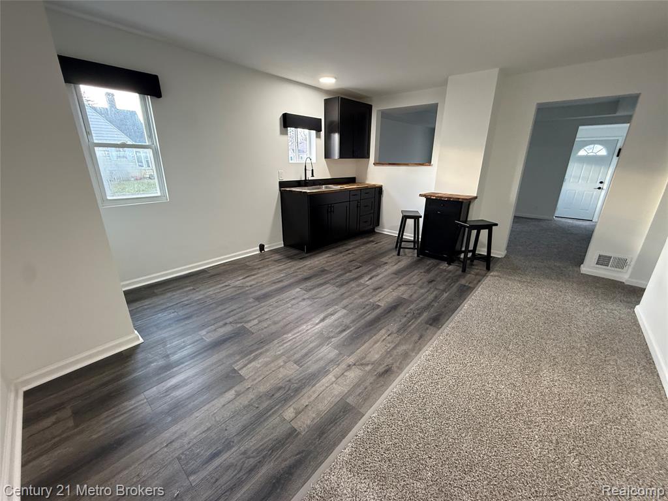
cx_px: 334
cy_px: 250
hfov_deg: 102.1
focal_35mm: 14
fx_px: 270
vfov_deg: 85.7
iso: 320
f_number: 2.2
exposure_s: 1/60
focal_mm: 2.22
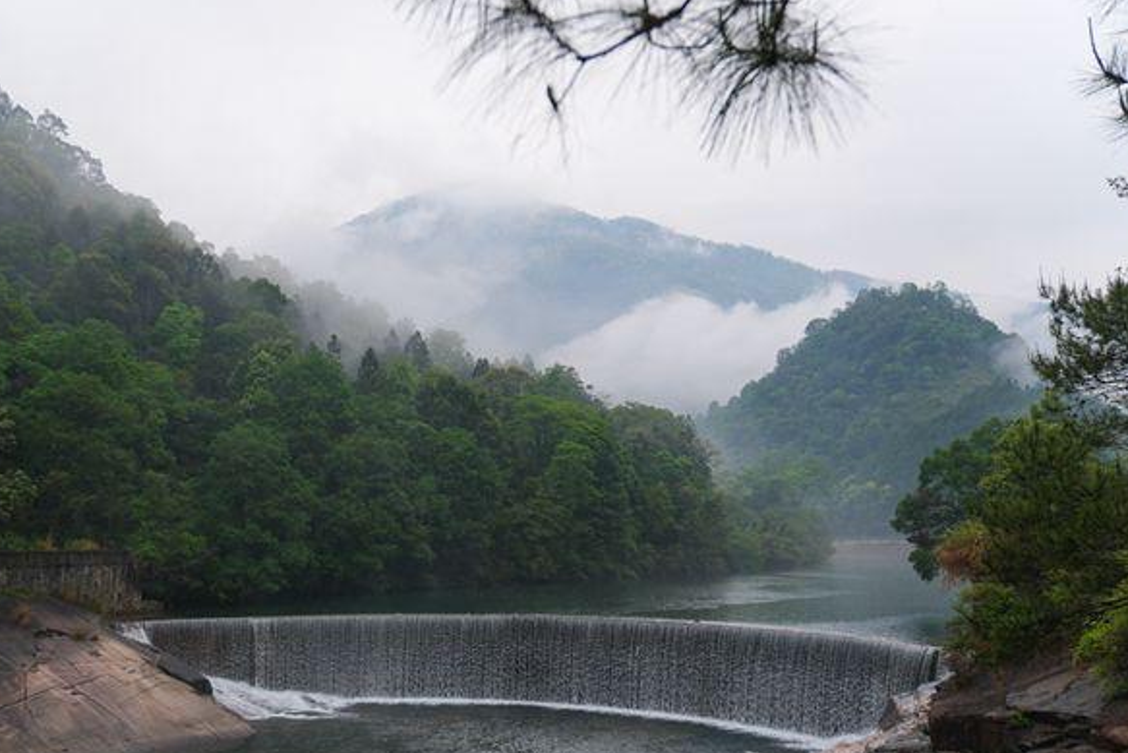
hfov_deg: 52.8
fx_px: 1128
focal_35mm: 36
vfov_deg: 36.9
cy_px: 413
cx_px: 460
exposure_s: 1/500
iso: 320
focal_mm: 20
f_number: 2.8
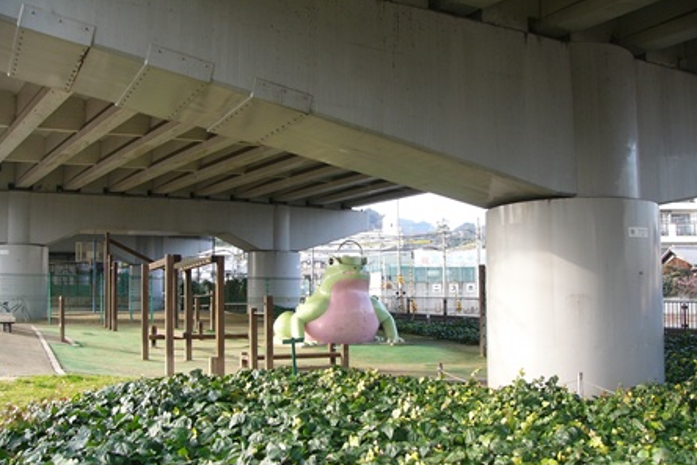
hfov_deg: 50.7
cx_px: 345
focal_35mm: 38
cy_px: 248
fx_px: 736
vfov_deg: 35.0
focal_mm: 6
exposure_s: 1/80
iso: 50
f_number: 2.8
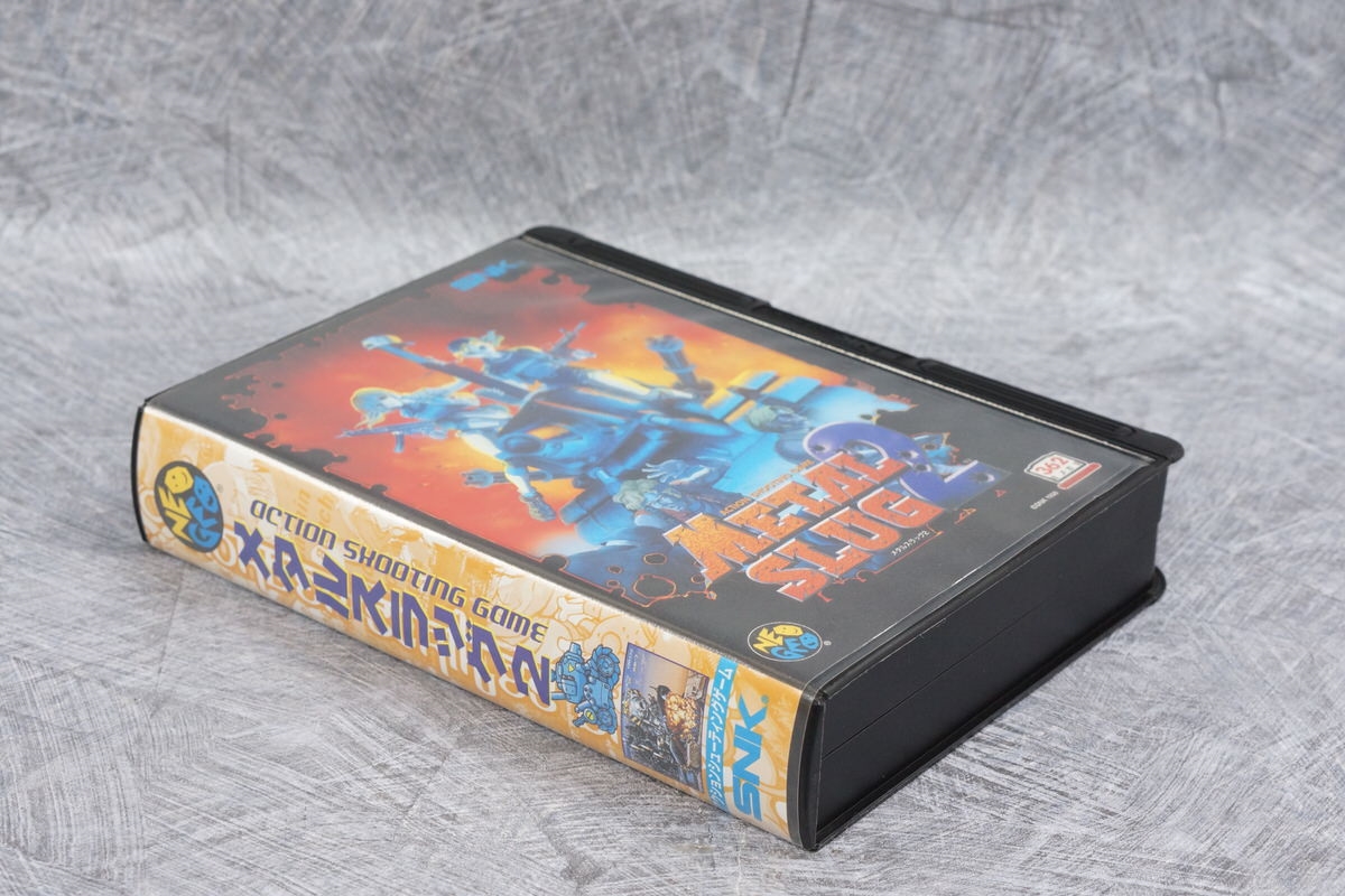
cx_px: 672
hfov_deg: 27.0
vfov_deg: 18.2
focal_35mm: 75
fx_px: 2802
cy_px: 448
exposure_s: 1/80
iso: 1250
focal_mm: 50
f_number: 7.1
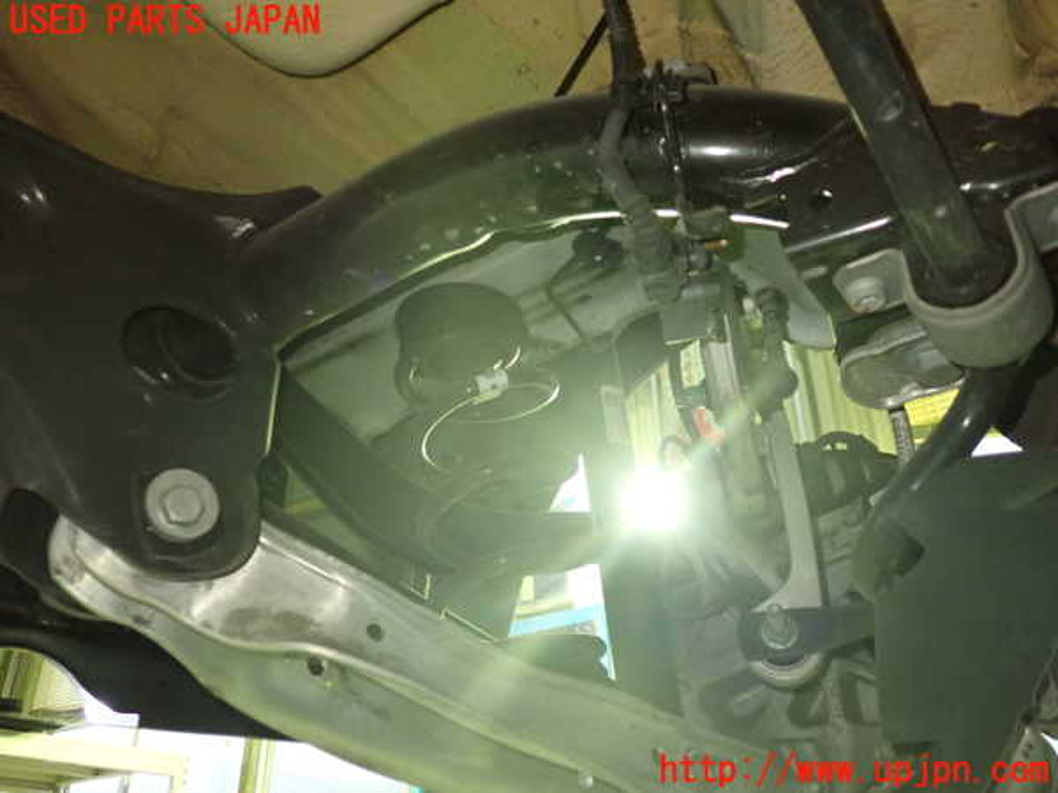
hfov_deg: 60.0
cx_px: 529
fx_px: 917
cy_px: 396
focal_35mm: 30
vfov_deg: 46.8
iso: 800
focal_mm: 5.4
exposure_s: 1/25
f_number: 2.3
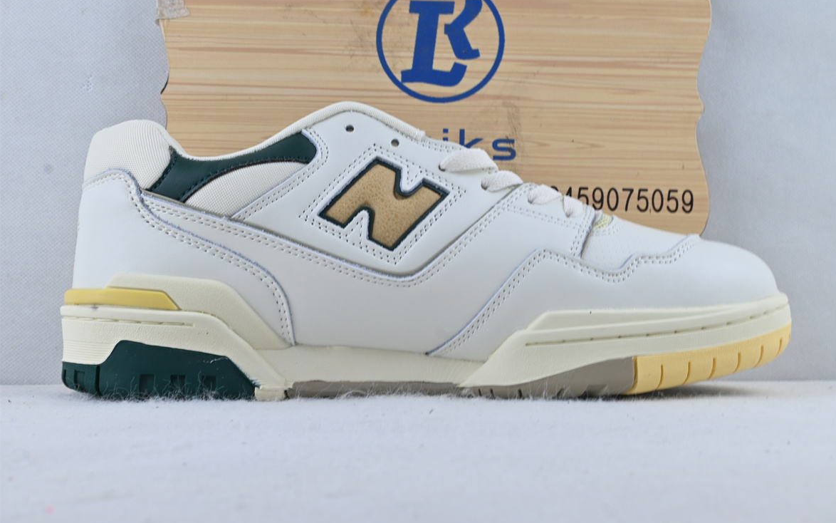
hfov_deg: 39.7
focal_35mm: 51
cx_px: 427
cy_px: 247
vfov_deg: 25.5
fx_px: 1157
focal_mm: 32.5
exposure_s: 1/20
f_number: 10
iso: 100
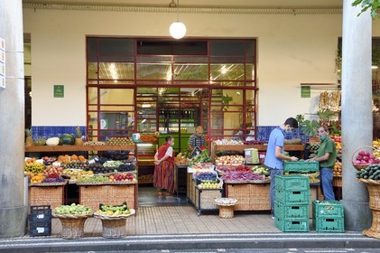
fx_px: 591
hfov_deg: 35.7
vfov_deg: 24.2
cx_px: 190
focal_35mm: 56
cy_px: 126
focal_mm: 56
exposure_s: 1/50
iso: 1000
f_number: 7.1
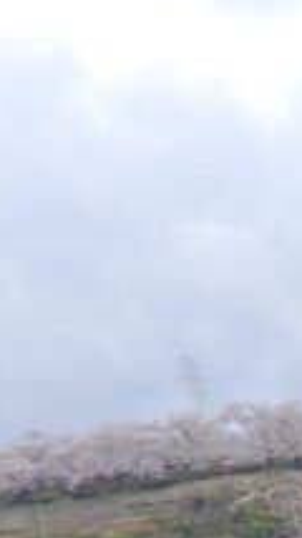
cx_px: -355
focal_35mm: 62
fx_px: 885
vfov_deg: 33.1
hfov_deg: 14.7
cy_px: 122
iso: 640
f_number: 4
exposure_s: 1/500
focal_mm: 10
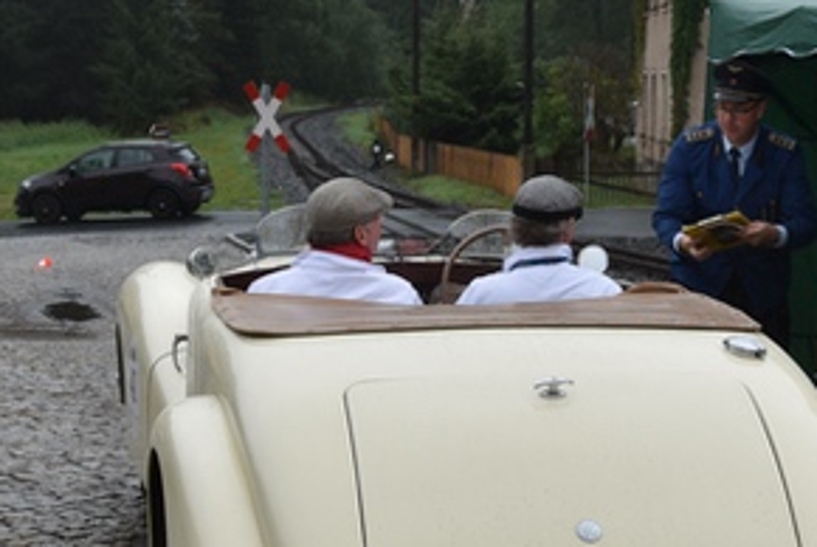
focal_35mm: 94
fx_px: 2141
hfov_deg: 21.5
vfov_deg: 14.5
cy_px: 247
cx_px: 561
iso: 100
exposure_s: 1/160
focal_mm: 25
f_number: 7.1
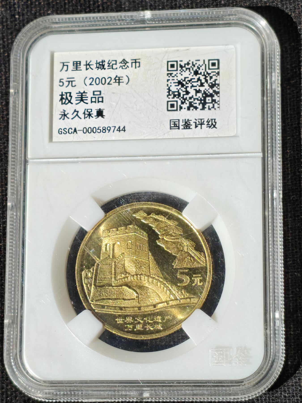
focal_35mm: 111
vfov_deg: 17.7
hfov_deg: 13.3
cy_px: 202
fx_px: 1291
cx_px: 151
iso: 50
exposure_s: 1/3157
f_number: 1.5
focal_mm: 4.94
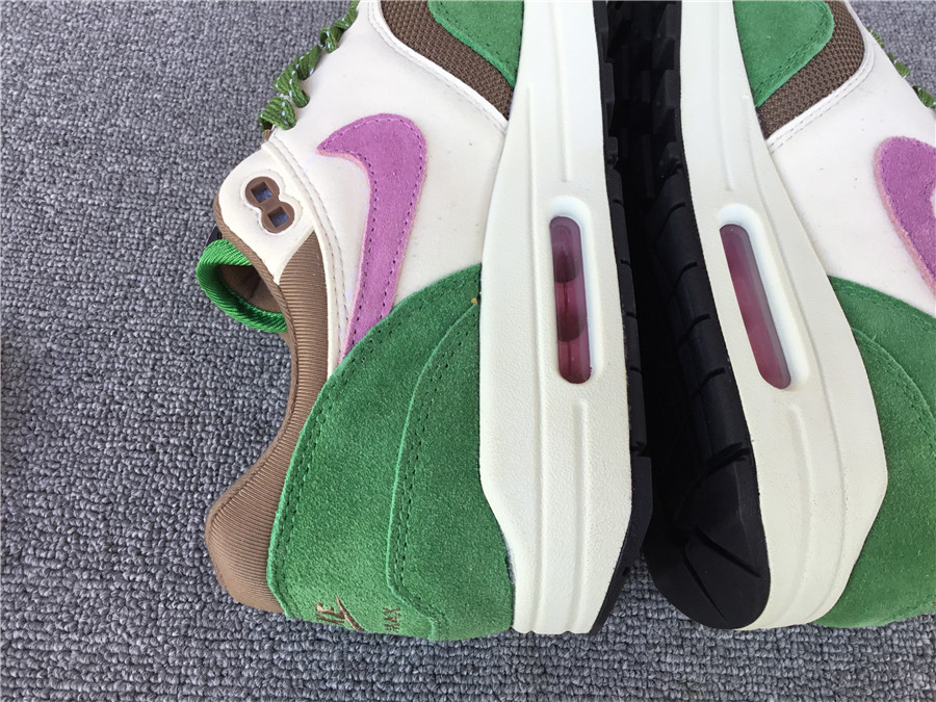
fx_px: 838
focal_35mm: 31
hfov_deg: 58.4
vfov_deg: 45.4
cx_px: 468
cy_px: 351
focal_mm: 3.3
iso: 25
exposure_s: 1/100
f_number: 2.4
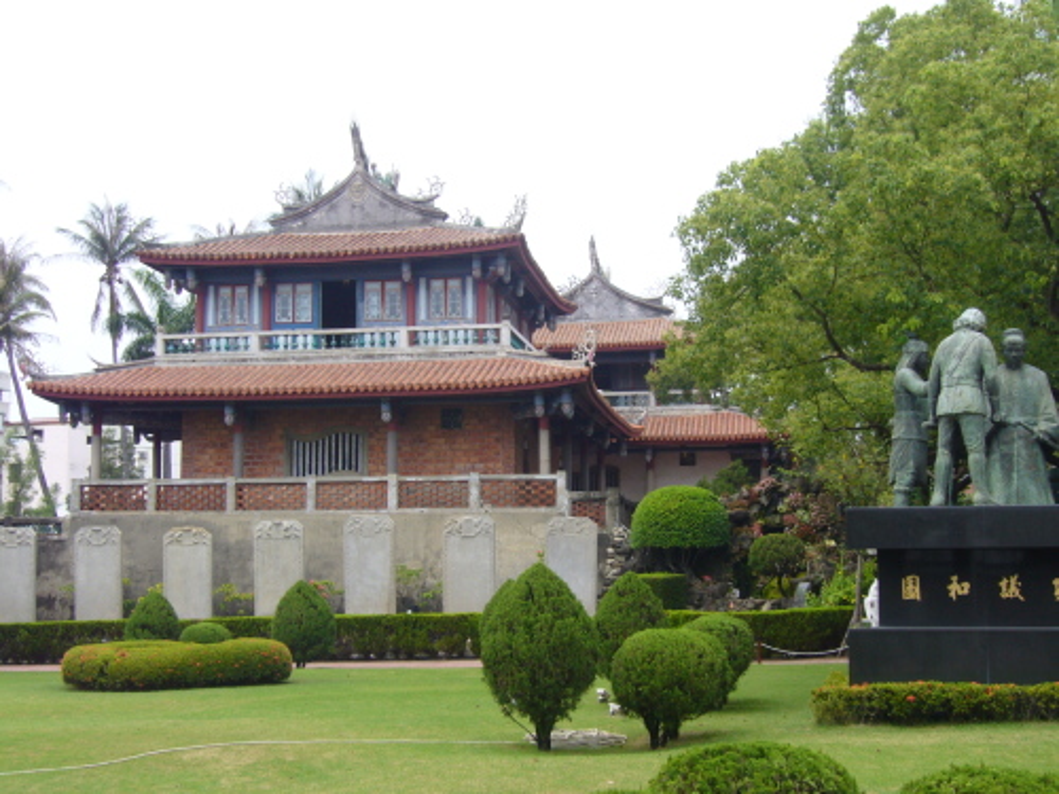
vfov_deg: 29.1
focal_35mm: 50
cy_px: 397
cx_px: 530
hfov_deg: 38.2
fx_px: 1530
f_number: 6.7
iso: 80
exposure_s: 1/250
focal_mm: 8.3
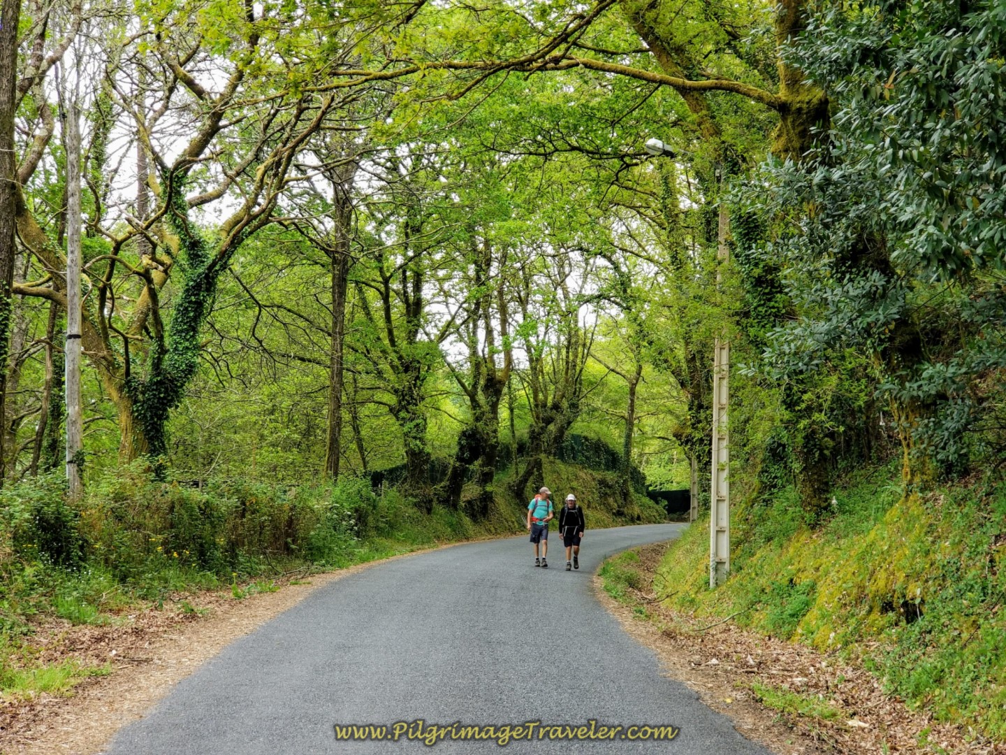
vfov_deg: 28.0
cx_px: 503
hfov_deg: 36.8
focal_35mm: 52
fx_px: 1511
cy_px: 378
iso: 25
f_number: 2.4
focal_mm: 6
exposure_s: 1/104
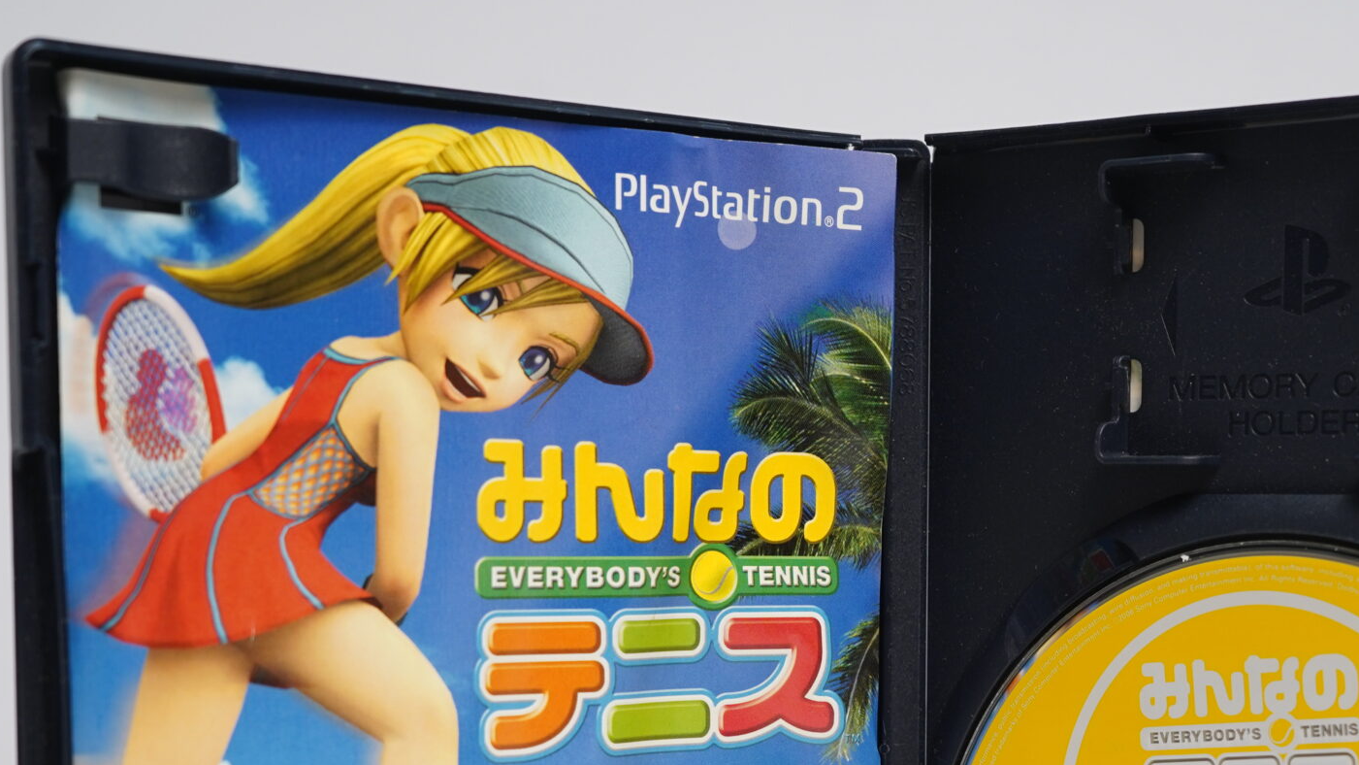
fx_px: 2414
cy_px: 765
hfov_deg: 31.2
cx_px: 919
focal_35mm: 67
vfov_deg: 17.6
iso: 400
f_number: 6.3
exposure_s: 1/40
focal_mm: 35
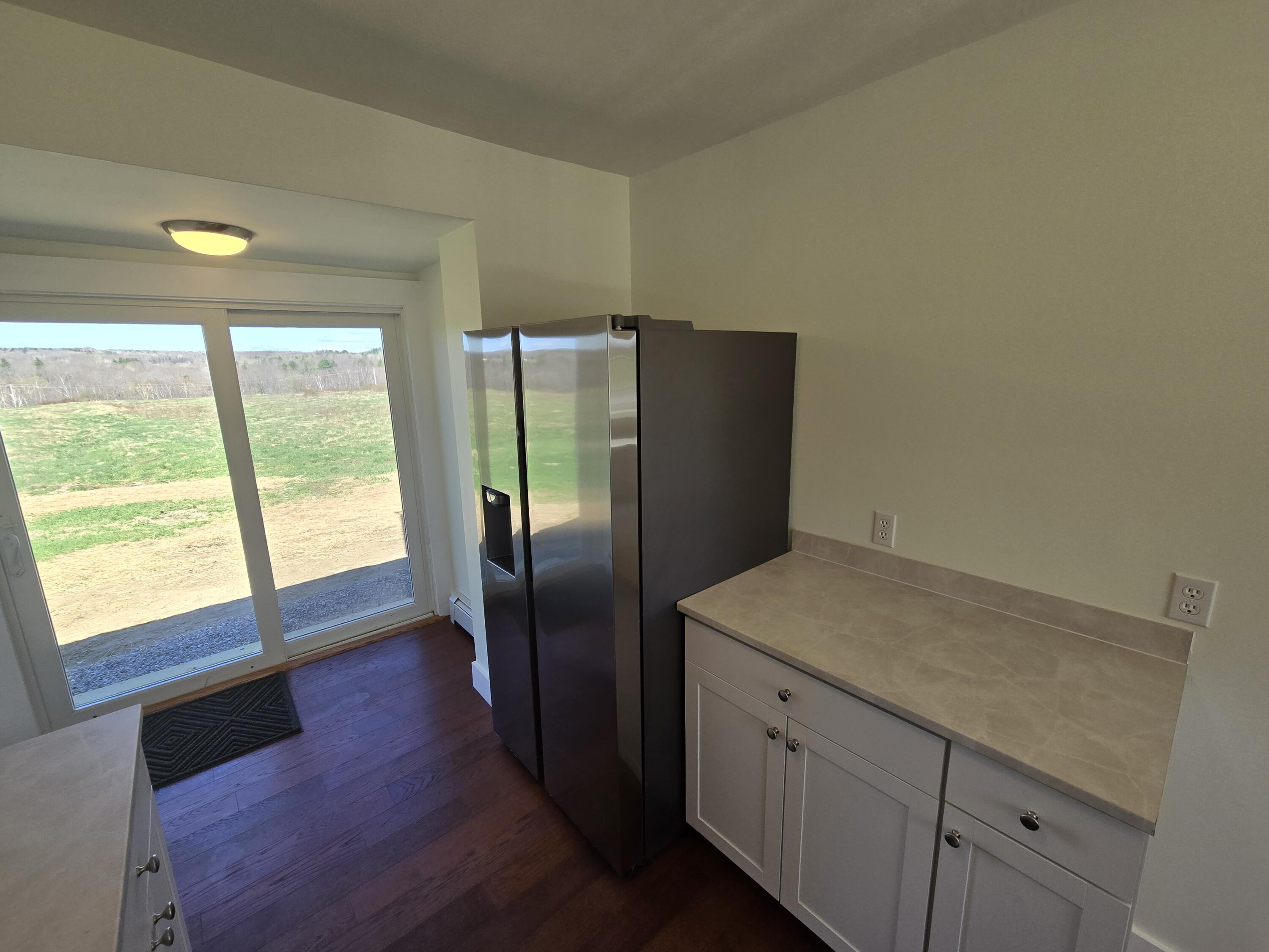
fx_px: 477
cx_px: 634
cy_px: 476
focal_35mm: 13
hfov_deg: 106.2
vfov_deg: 89.9
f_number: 2.2
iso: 50
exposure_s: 1/251
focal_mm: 2.2
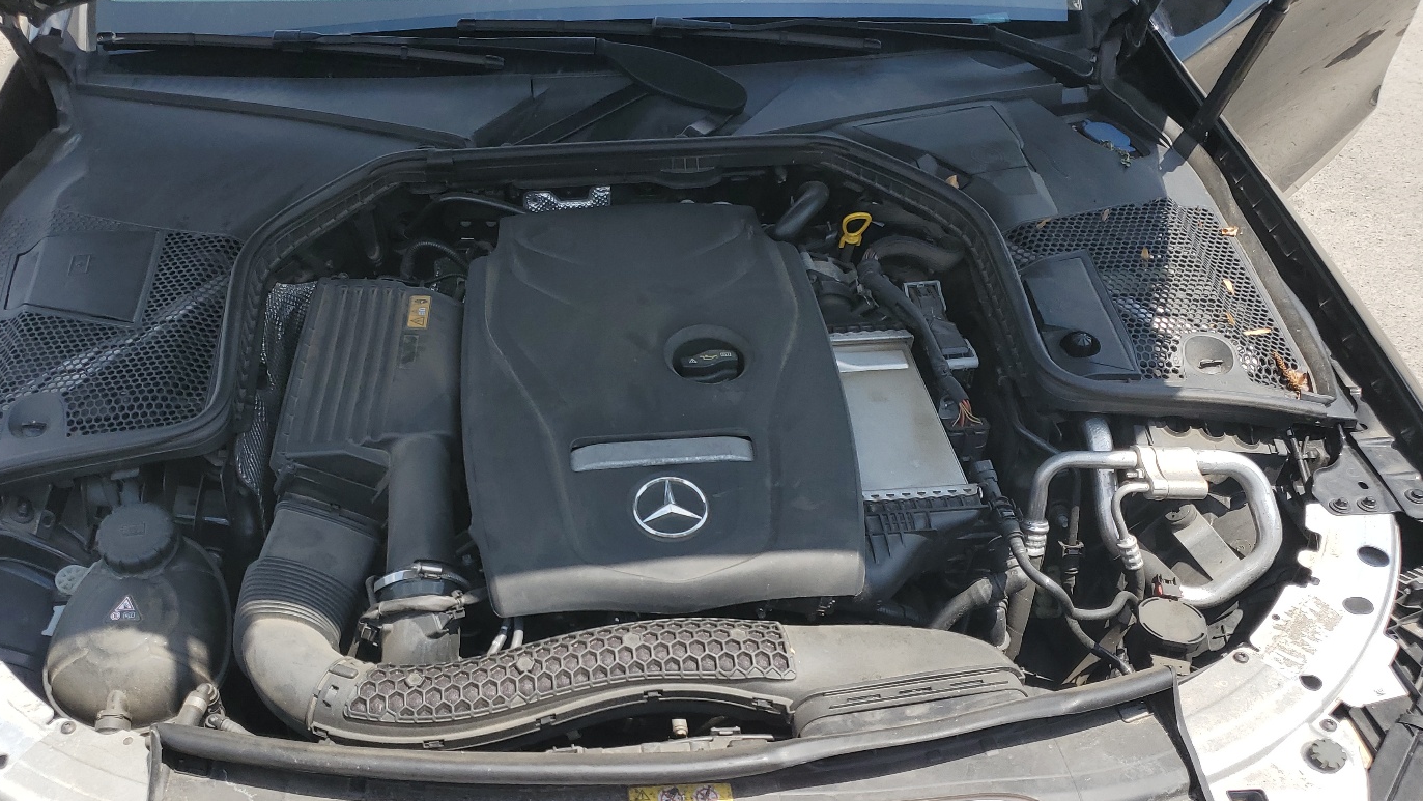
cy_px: 479
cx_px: 639
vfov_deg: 35.5
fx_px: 1245
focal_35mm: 33
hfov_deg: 59.4
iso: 50
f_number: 1.5
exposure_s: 1/2000
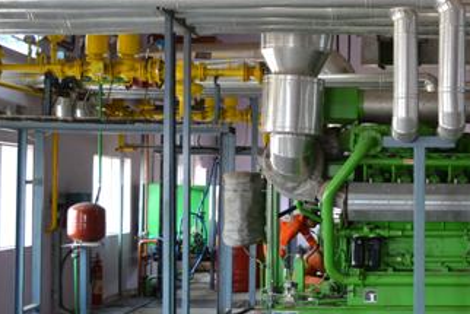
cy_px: 167
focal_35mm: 67
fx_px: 875
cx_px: 460
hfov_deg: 28.4
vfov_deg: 20.3
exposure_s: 1/50
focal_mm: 18
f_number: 3.5
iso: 400
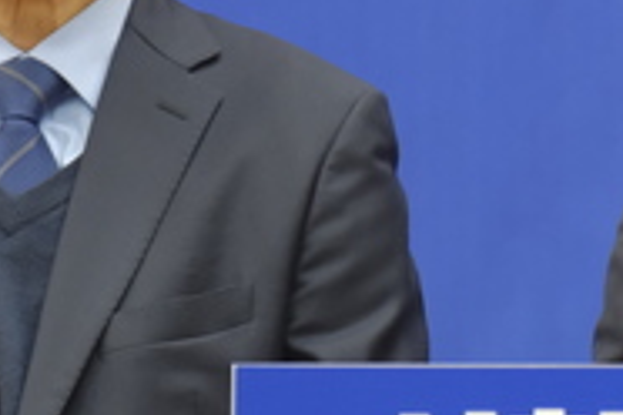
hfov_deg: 5.2
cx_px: 951
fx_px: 6852
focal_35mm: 396
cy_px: 289
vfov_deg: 3.5
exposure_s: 1/160
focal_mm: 70
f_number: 3.2
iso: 1600
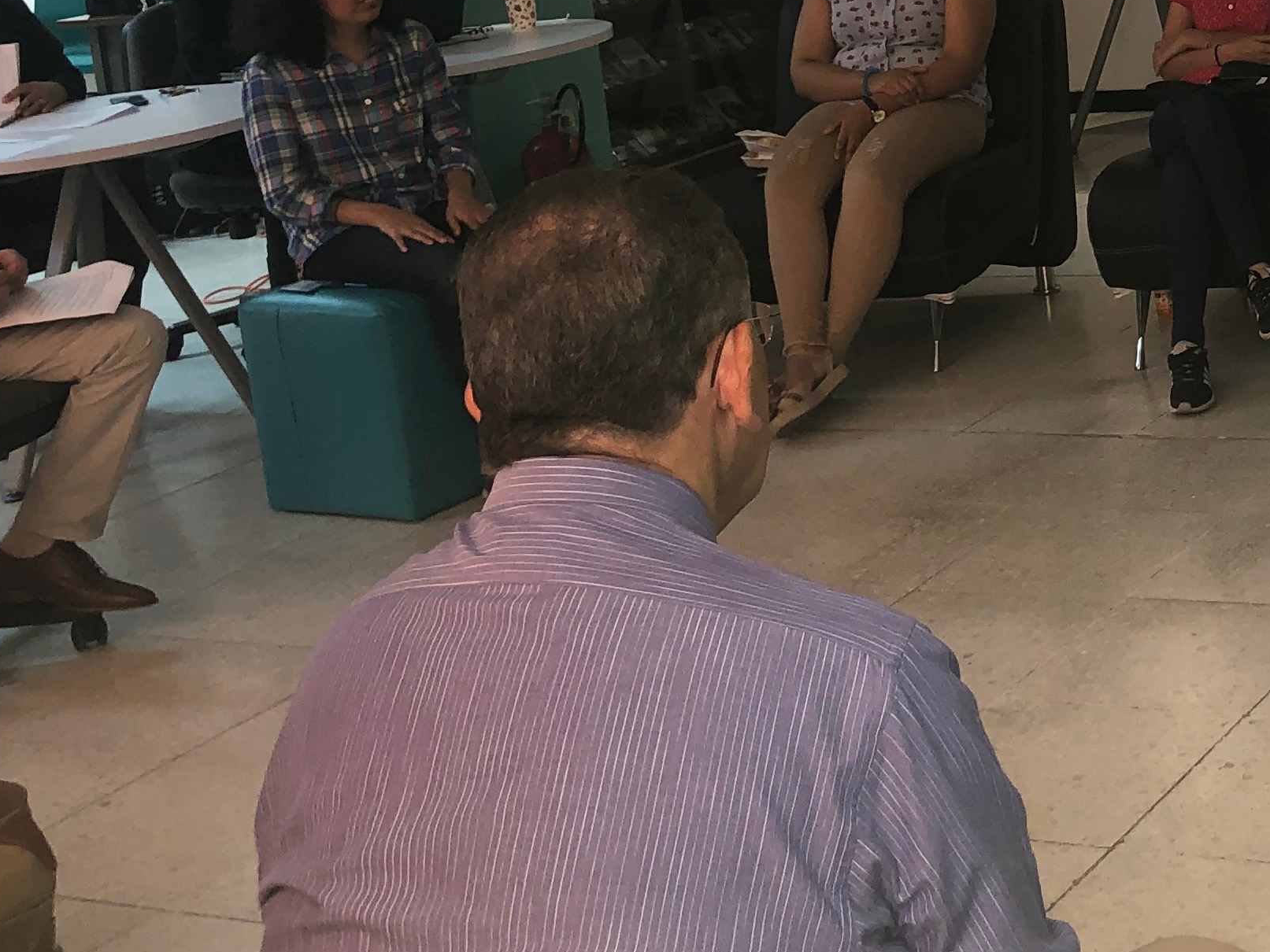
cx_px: 1274
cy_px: -43
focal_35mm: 70
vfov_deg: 20.2
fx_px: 2568
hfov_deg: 26.3
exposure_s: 1/15
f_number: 1.8
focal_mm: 3.99
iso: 50
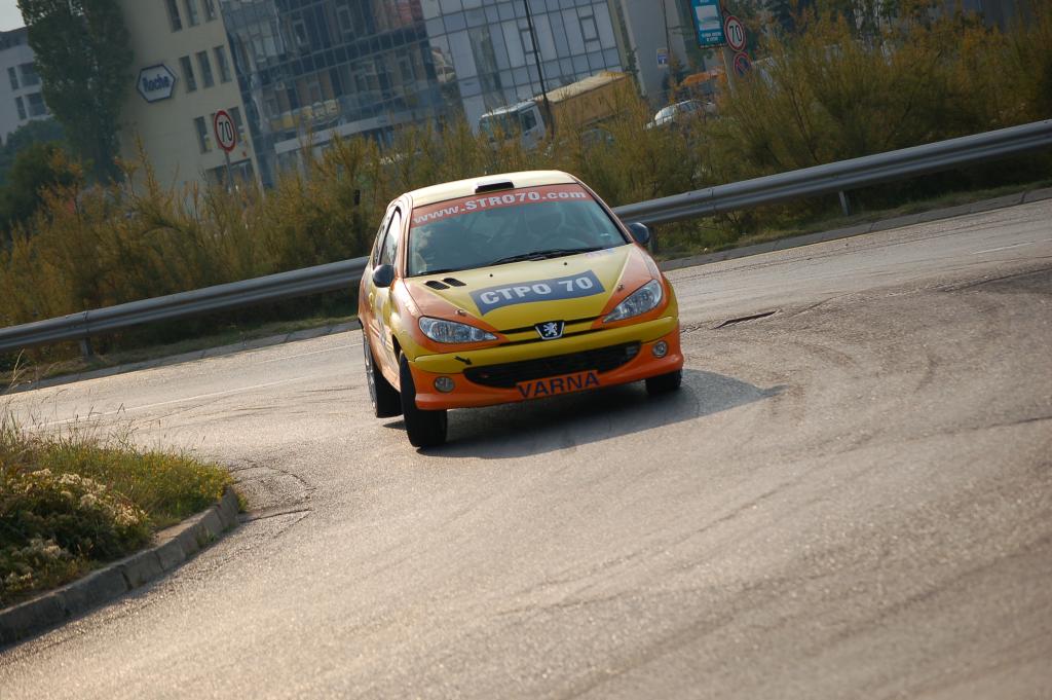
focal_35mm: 138
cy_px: 350
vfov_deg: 9.9
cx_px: 526
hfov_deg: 14.9
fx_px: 4029
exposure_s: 1/1250
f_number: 5
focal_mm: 92
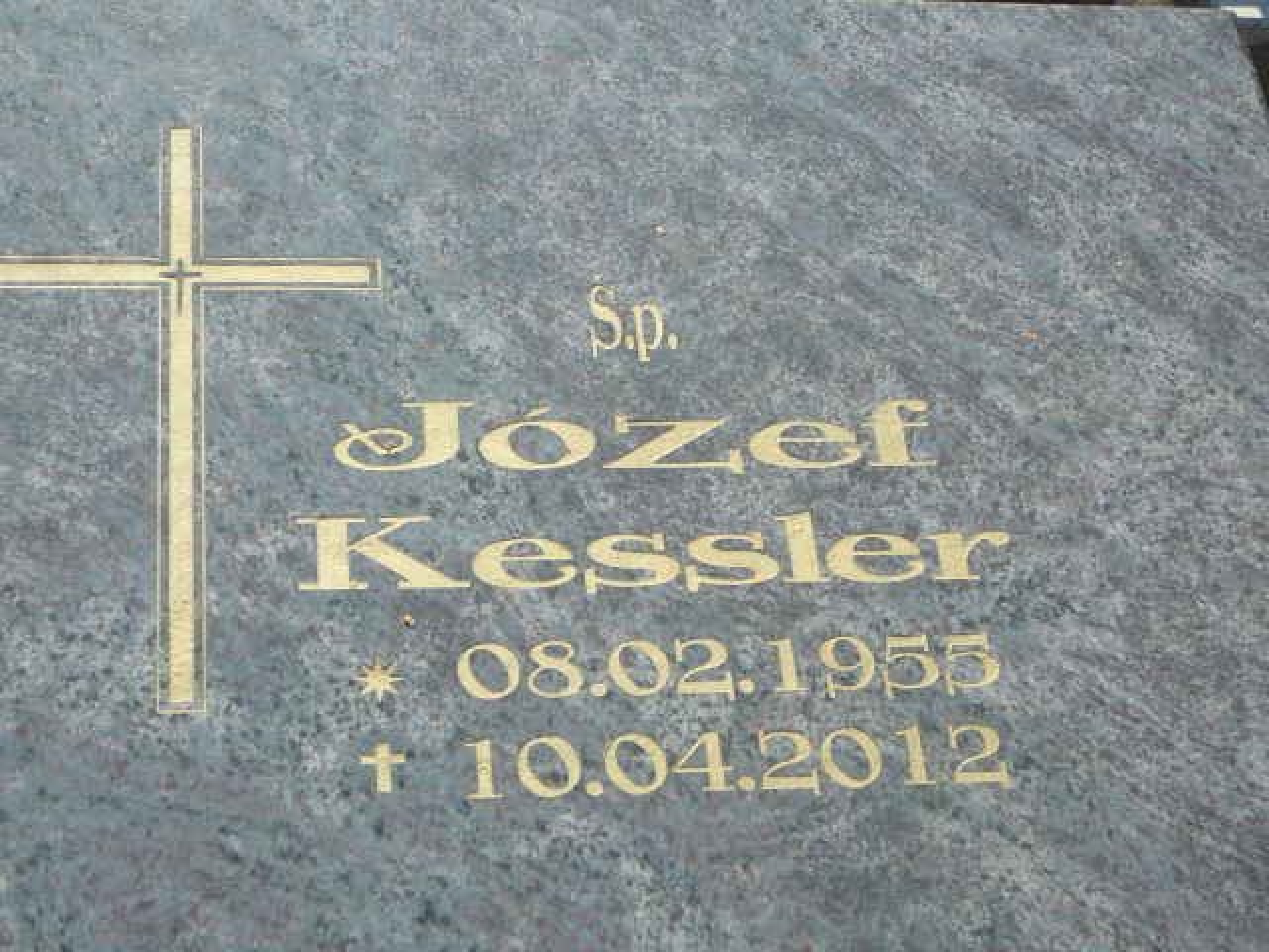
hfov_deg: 29.8
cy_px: 476
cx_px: 634
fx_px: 2383
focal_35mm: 65
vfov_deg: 22.6
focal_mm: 9.7
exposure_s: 1/640
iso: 80
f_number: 3.6
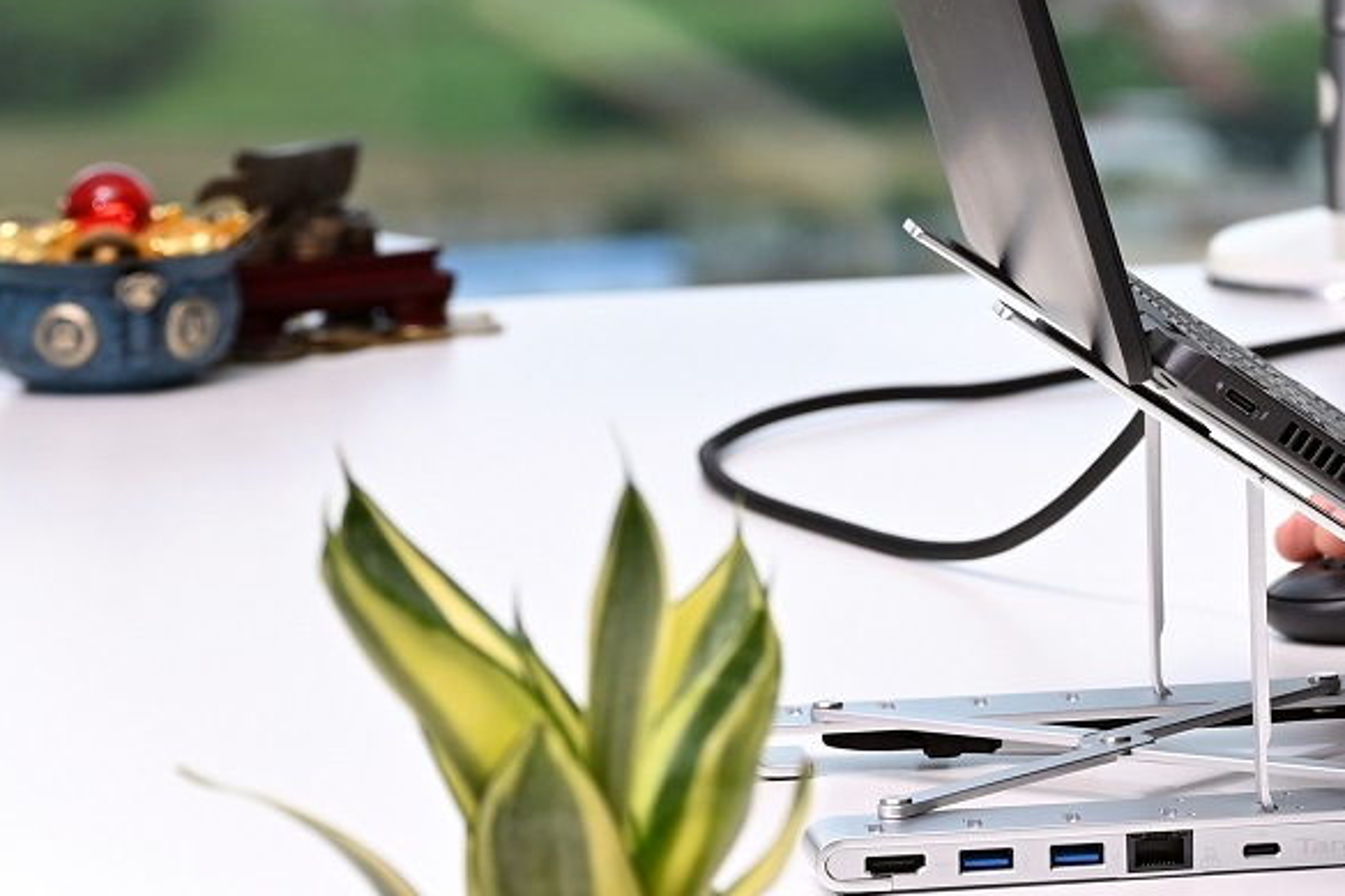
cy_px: -539
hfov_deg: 8.3
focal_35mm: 243
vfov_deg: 5.6
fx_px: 9076
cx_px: 2172
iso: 160
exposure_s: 1/160
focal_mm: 71
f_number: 5
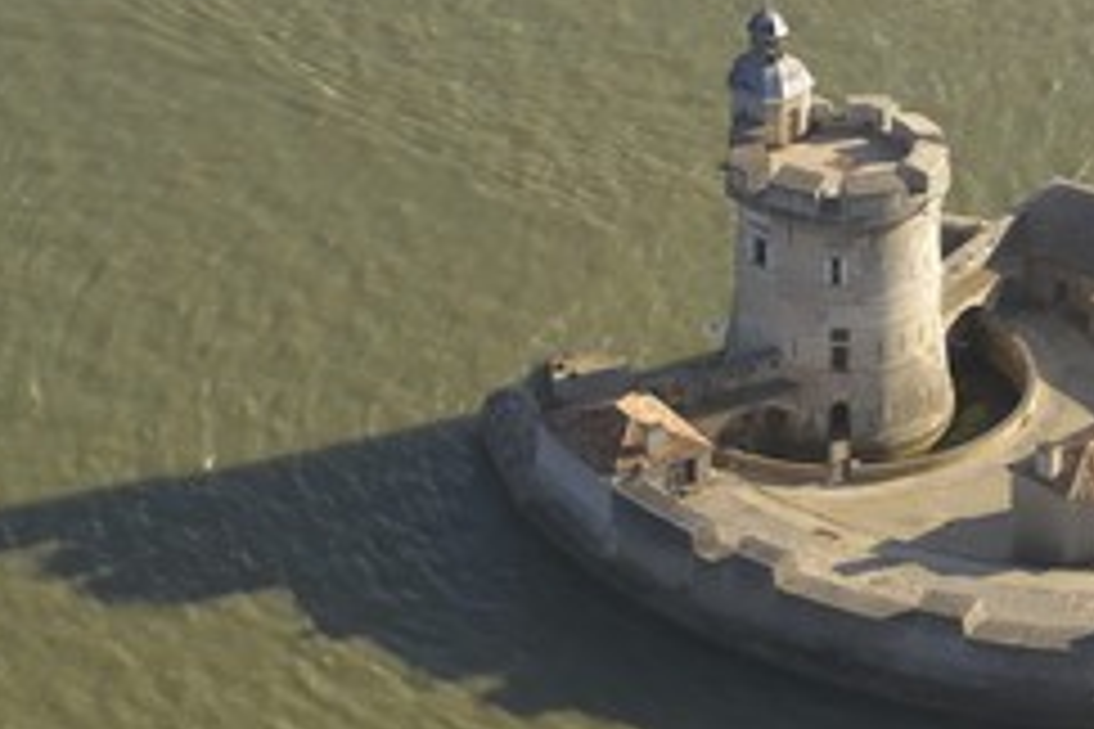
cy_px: 360
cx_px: 772
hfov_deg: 11.3
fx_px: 5530
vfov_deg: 7.5
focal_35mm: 182
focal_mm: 70
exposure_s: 1/350
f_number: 5
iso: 100
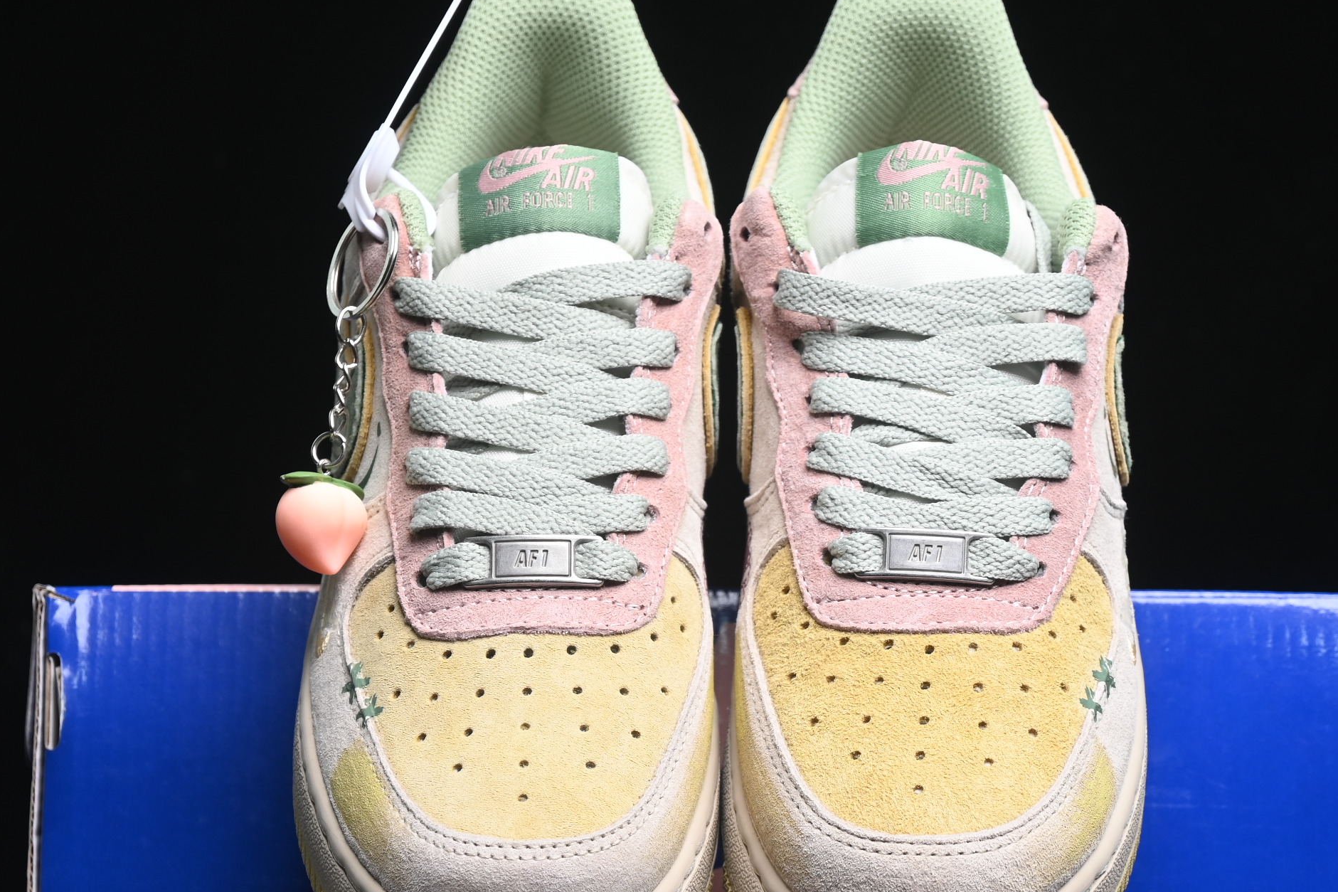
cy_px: 607
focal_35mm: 111
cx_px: 736
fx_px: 4125
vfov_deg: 12.3
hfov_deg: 18.4
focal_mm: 50
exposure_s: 1/60
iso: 160
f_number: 6.3
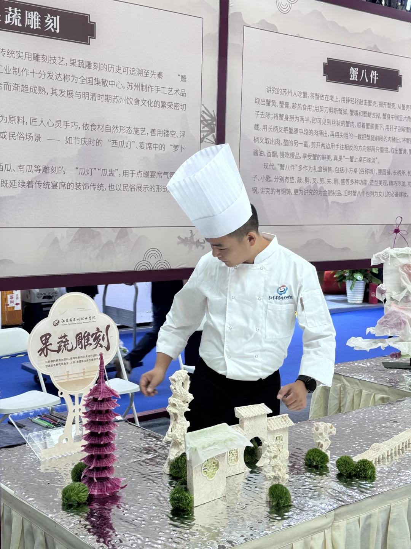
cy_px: 274
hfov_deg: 30.3
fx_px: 760
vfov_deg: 39.7
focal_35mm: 48
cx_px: 206
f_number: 1.78
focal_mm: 6.76
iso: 64
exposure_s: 1/100
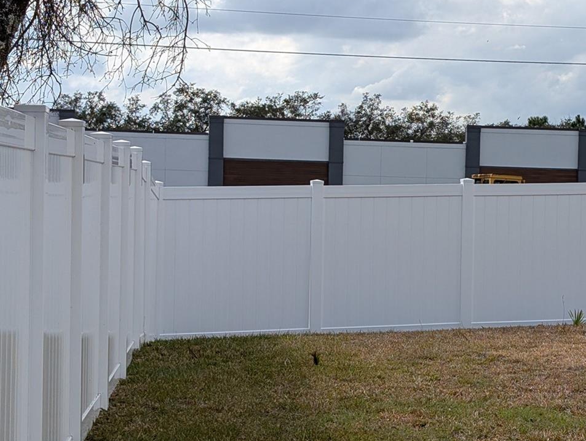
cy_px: 255
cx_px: 451
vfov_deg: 18.0
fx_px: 1390
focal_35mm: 82
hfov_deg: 23.5
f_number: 1.68
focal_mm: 6.9
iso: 21
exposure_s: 1/1577
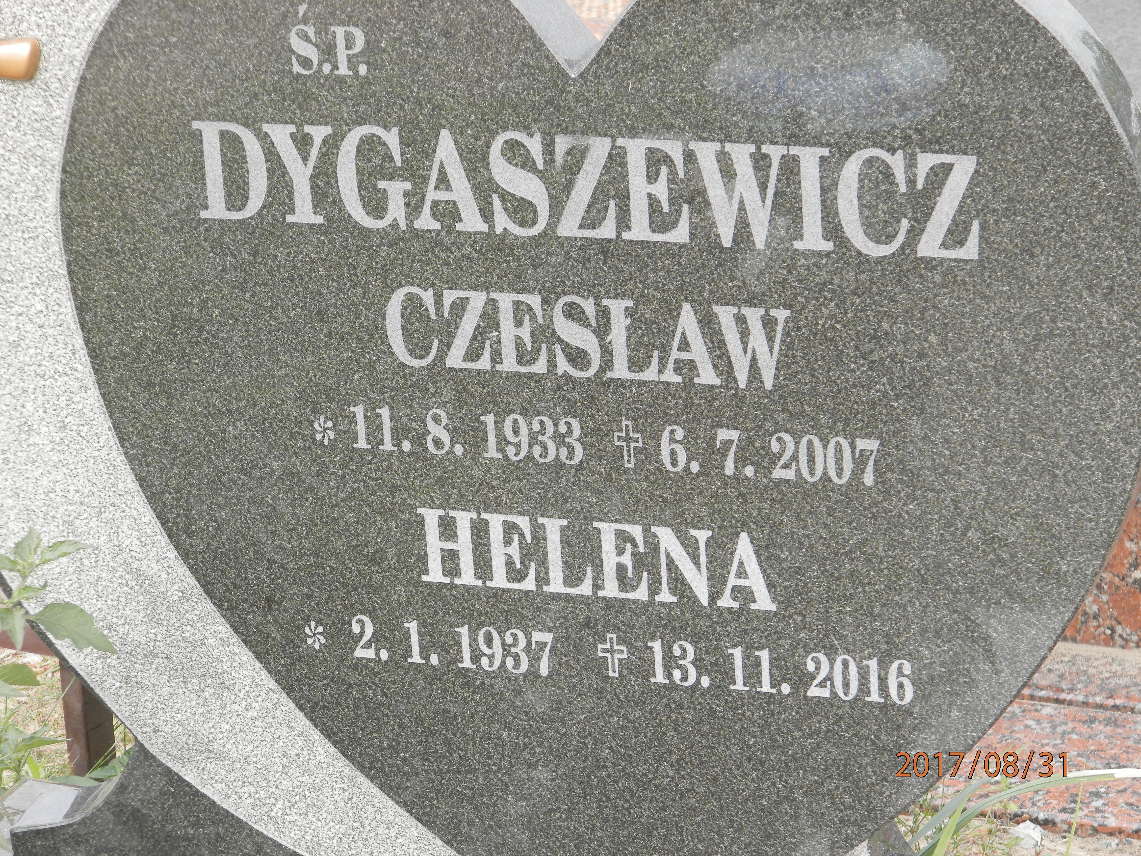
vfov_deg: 11.2
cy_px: 428
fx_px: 4351
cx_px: 570
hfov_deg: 14.9
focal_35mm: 132
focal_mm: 23.6
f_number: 4.7
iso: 80
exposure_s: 1/80
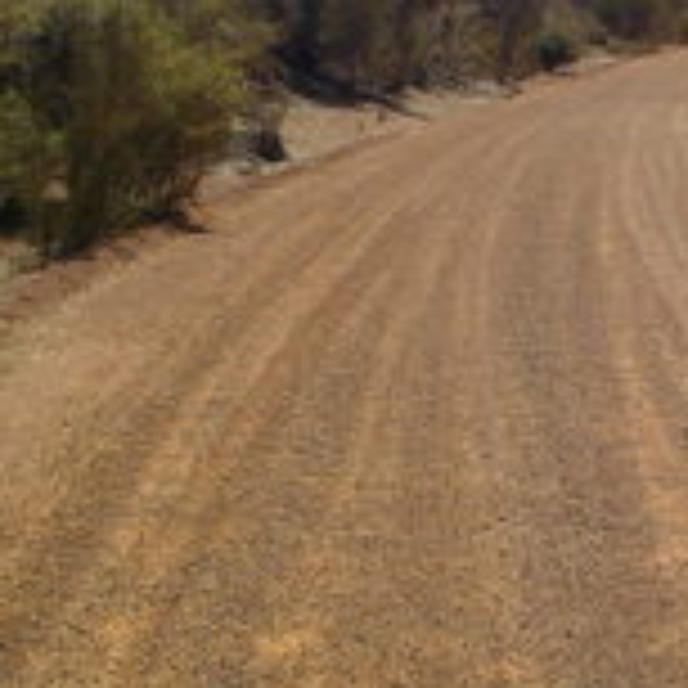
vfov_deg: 18.1
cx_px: 715
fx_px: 2159
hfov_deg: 17.6
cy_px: 391
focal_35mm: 96
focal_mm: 5.7
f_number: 6.9
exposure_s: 1/160
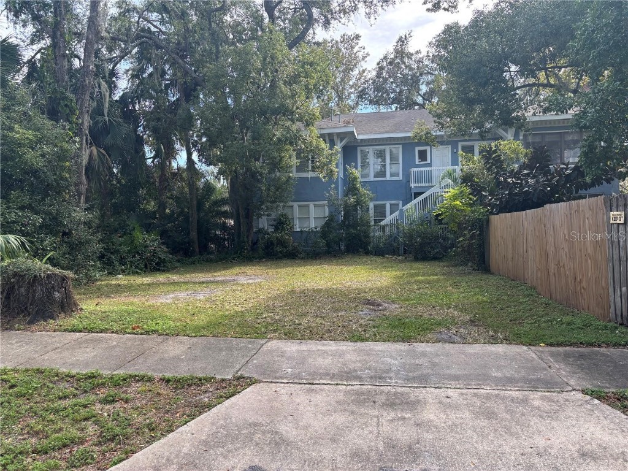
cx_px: 314
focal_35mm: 26
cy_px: 236
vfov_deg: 53.1
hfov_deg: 67.3
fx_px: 472
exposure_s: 1/452
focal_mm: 5.96
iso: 50
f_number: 1.6
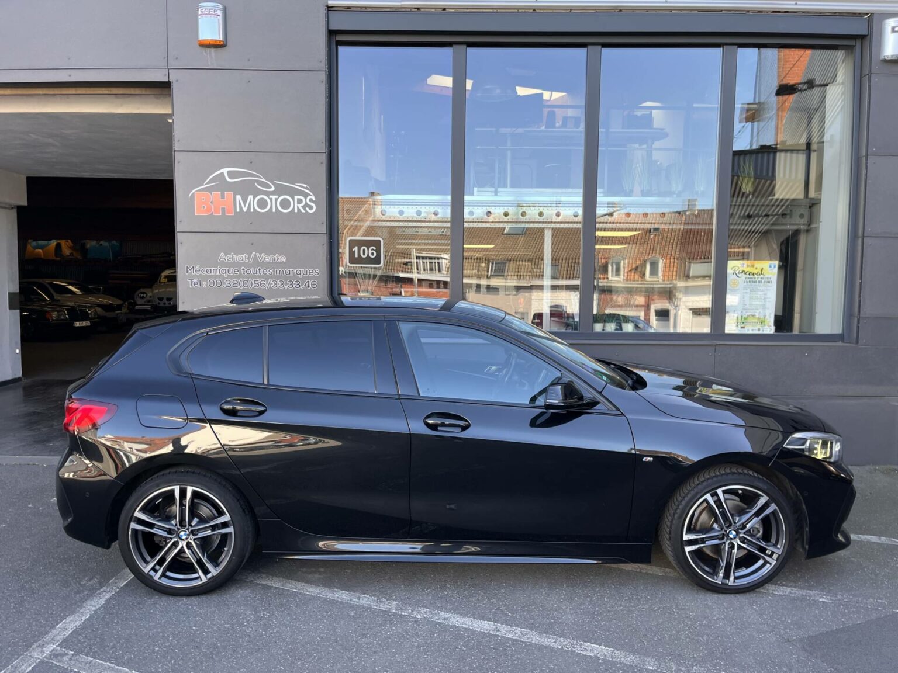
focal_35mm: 26
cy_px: 336
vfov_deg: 53.1
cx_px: 449
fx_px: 674
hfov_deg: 67.3
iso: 40
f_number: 1.6
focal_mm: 5.1
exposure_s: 1/196
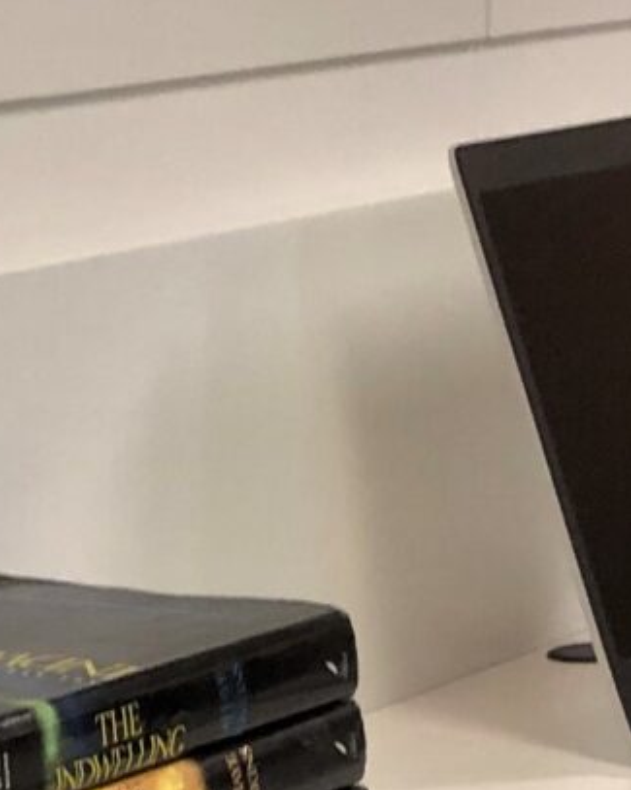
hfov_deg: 8.9
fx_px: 4020
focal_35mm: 172
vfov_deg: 10.9
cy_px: 1081
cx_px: 66
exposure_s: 1/24
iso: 40
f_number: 1.8
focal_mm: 3.99
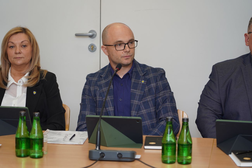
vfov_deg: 13.0
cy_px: 84
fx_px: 735
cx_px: 126
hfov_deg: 19.5
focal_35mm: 105
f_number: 4
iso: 200
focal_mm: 105
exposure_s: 1/100
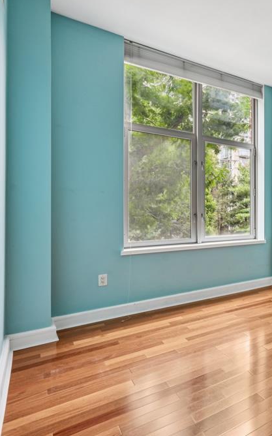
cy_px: 215
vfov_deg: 72.6
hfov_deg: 37.2
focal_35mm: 25
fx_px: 297
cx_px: 327
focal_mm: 16
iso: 400
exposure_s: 1/15
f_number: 8
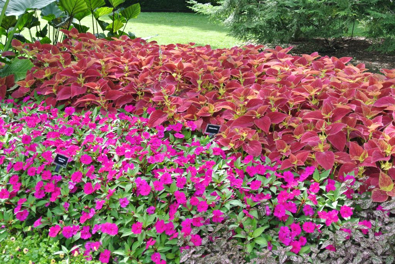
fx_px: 670
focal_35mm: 61
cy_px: 132
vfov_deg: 22.3
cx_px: 198
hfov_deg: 32.9
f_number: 5
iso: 100
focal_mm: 22.7
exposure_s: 1/60
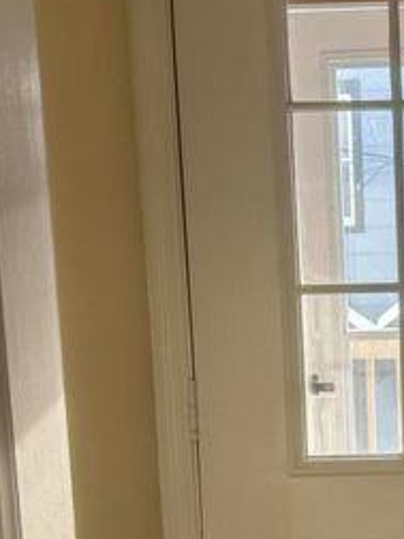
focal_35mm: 66
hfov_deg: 20.9
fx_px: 1027
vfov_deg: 29.2
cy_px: 346
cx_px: 470
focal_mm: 5.7
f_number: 1.5
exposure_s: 1/121
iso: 40
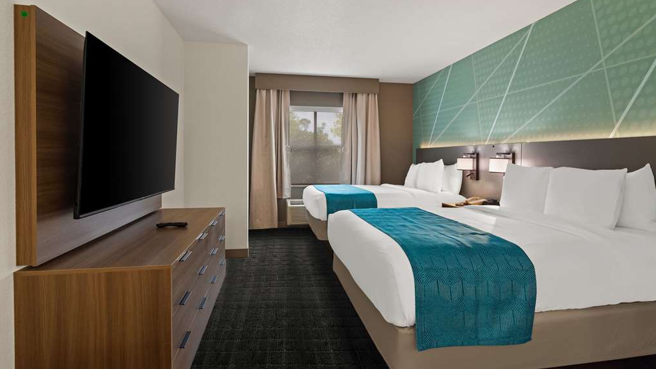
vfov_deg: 60.1
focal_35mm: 18
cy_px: 165
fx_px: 318
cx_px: 330
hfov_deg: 91.8
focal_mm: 11.5
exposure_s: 1/6
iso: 320
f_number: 6.3
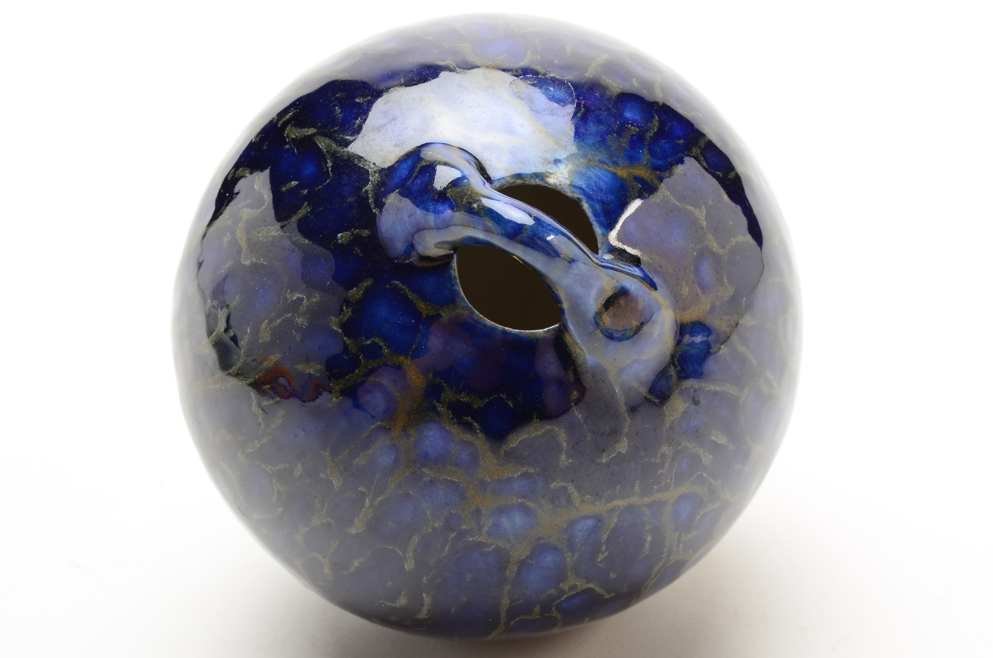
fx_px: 1899
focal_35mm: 69
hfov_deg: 29.3
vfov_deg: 19.6
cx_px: 496
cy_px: 329
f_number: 18
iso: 100
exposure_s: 1/160
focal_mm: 46
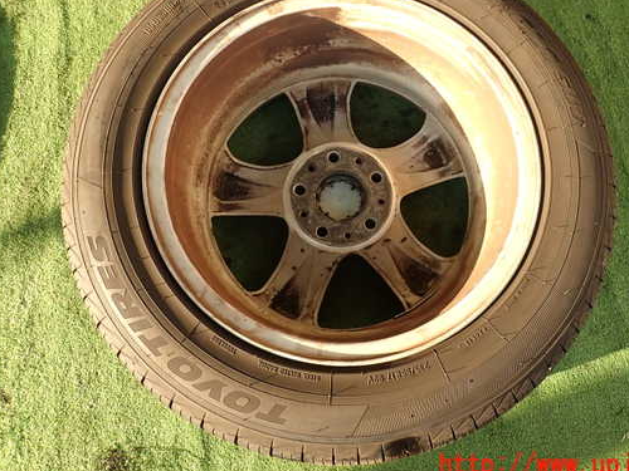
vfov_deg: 46.6
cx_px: 346
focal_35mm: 30
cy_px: 198
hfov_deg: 59.8
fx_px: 545
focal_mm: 4.5
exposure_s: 1/160
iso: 100
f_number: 2.8
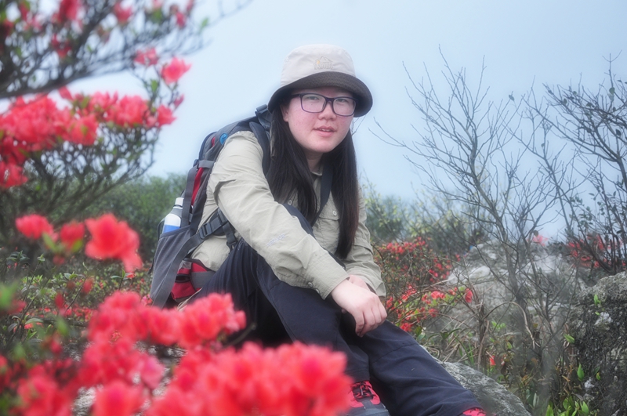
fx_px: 1304
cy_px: 208
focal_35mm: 75
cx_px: 314
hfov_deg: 27.0
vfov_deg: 18.1
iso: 320
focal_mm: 50
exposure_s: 1/800
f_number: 6.3
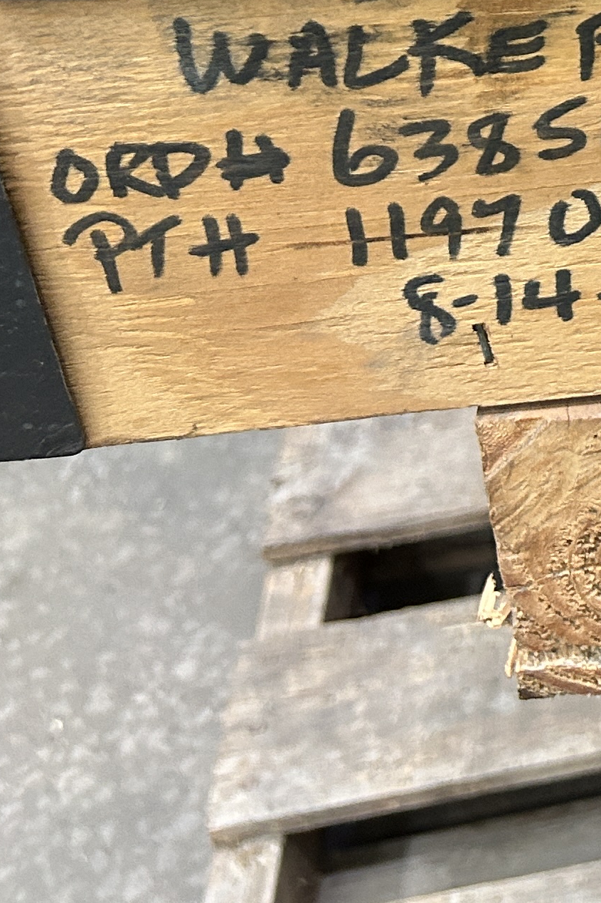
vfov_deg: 22.2
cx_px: 1415
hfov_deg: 12.6
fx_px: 2154
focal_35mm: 86
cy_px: -128
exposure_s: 1/121
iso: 125
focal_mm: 5.7
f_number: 1.5
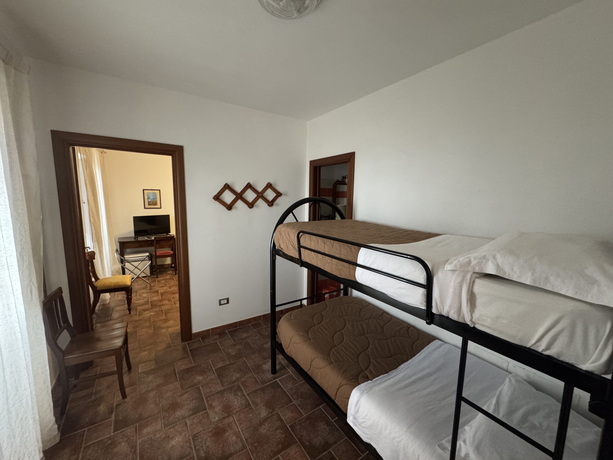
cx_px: 306
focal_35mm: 14
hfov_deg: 102.1
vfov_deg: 85.7
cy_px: 230
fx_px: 248
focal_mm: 2.22
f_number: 2.2
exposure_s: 1/60
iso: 640
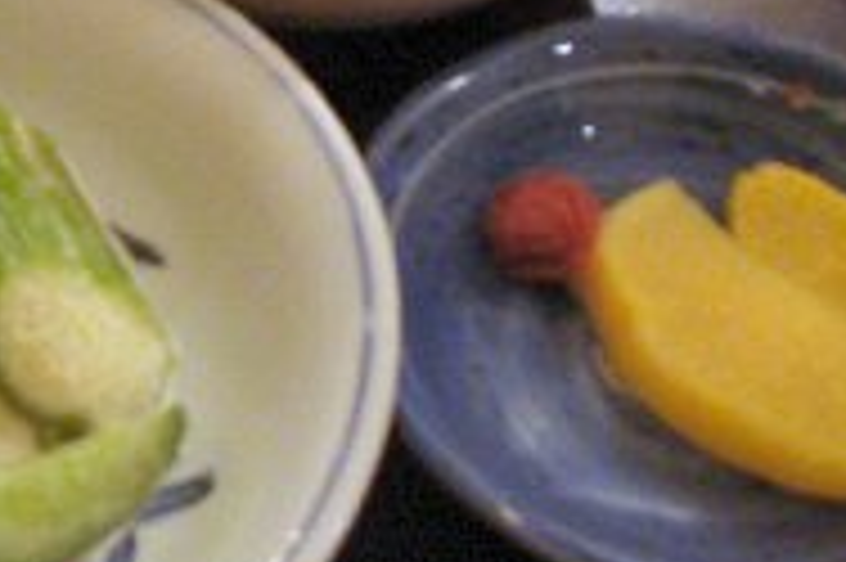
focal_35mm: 84
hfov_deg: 23.8
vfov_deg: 16.1
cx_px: 171
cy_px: 81
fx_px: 1972
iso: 320
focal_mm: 6.3
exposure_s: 1/4
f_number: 3.3
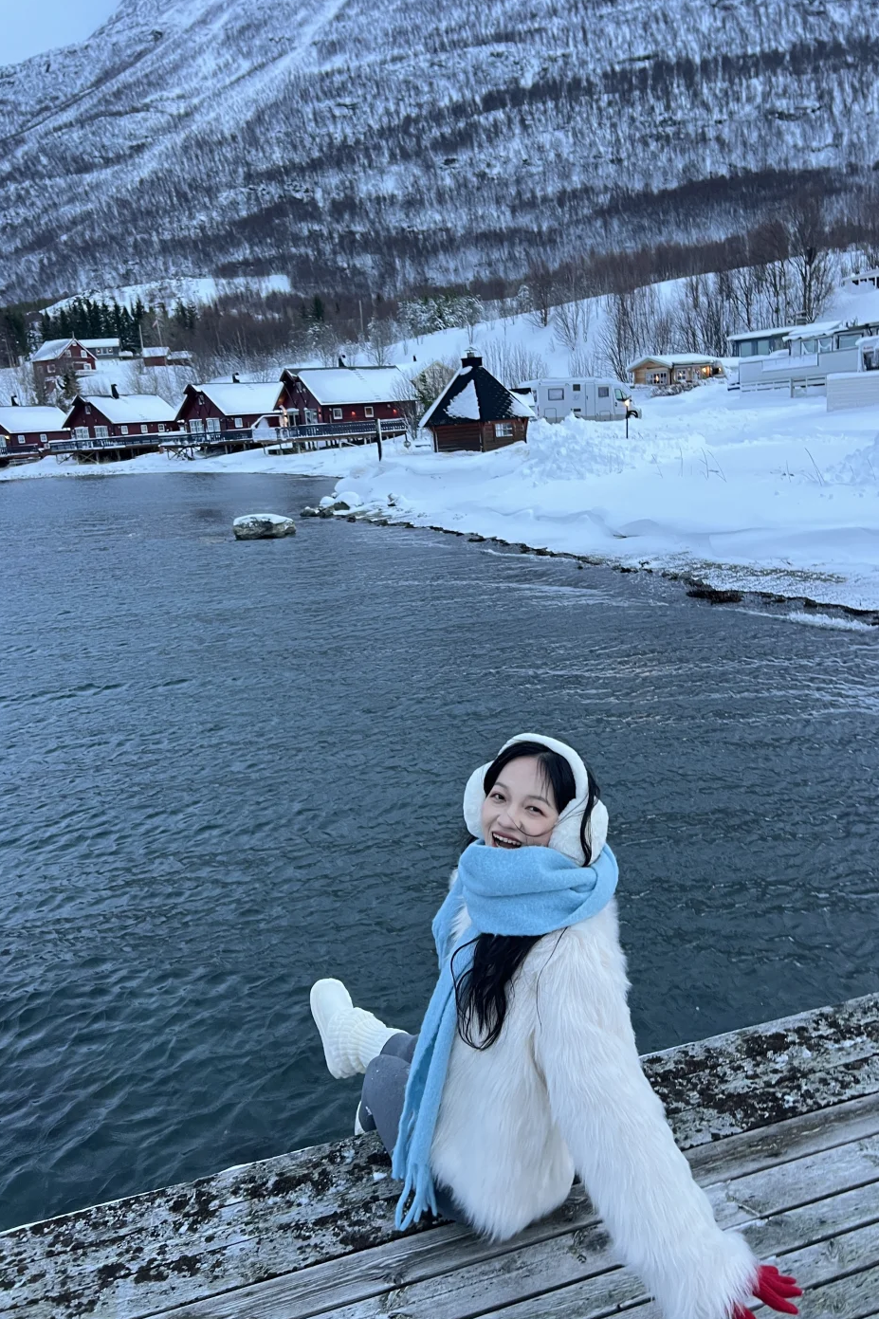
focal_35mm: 28
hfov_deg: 46.4
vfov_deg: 65.5
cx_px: 458
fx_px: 1026
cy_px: 672
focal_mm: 5.7
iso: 125
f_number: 1.5
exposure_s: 1/69
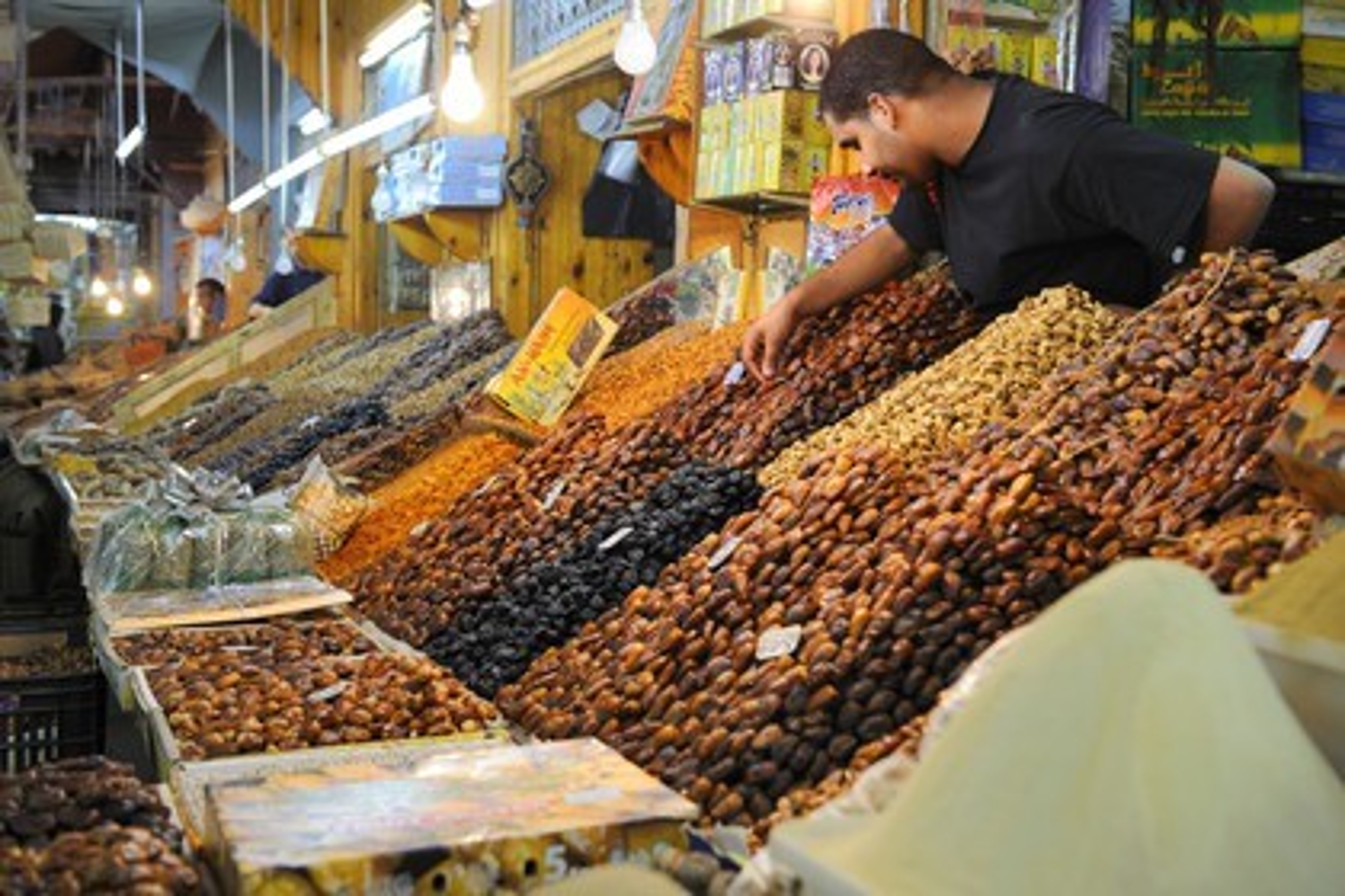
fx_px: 1681
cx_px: 672
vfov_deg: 29.9
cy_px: 448
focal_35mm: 45
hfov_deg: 43.6
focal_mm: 45
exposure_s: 1/50
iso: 800
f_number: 4
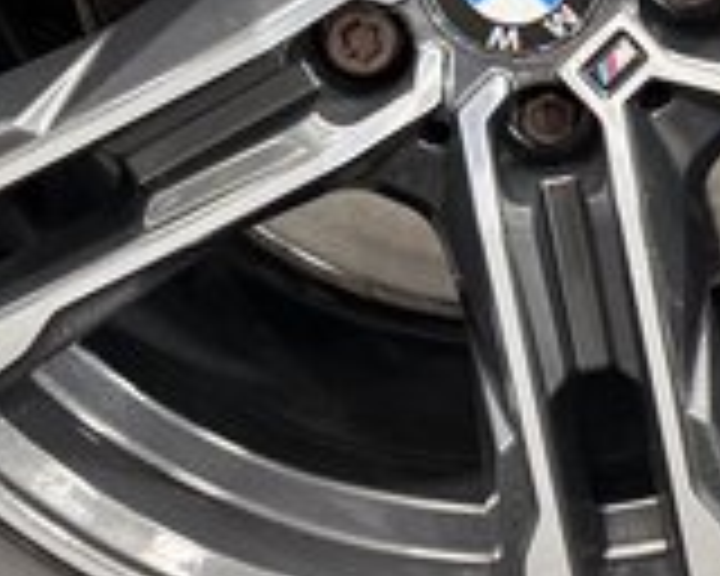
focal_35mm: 117
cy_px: -36
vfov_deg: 13.0
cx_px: 572
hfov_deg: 16.3
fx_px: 2493
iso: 400
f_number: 1.78
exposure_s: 1/50
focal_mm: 6.76
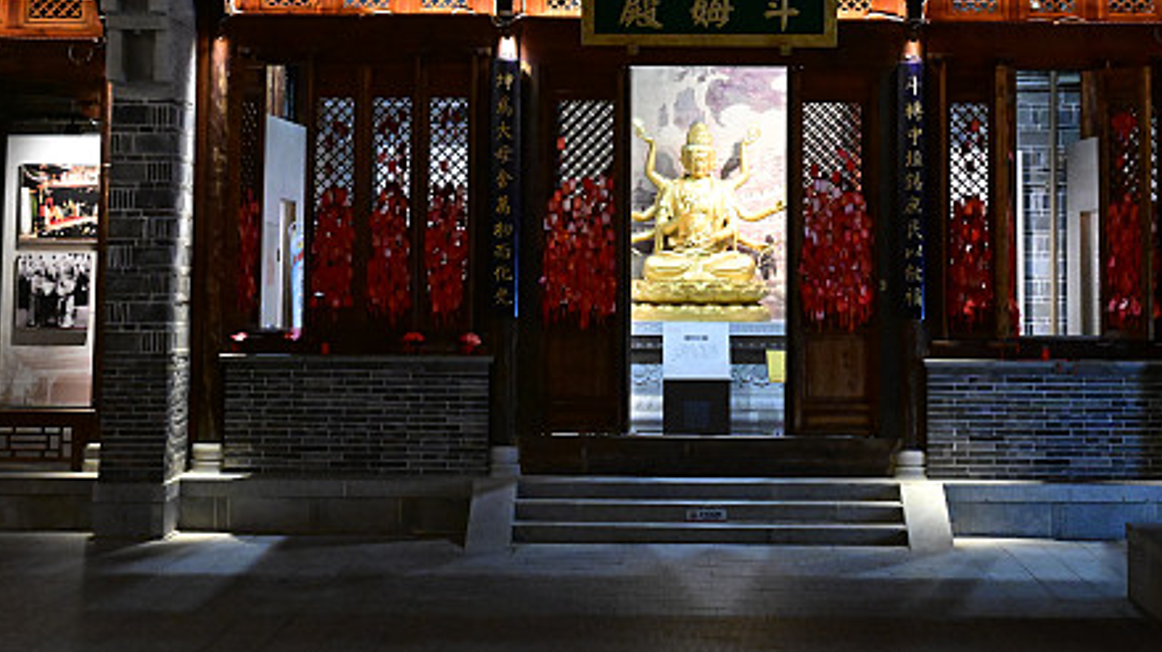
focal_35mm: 80
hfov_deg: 26.5
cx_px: 679
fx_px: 2464
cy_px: -41
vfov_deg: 14.8
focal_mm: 42
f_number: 5
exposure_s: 1/50
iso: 10000
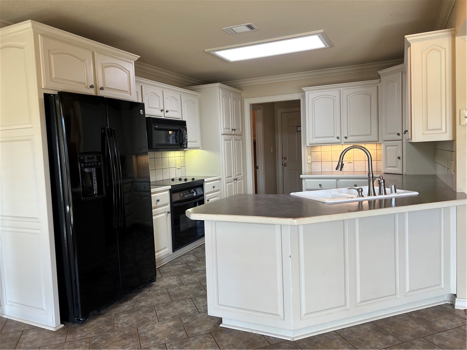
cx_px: 234
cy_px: 175
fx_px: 351
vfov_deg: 53.1
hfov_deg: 67.3
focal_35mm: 26
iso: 80
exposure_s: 1/120
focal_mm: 5.7
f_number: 1.5
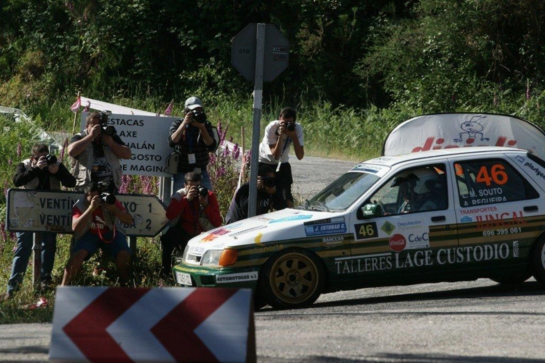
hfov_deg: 6.9
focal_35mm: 300
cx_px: 272
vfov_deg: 4.6
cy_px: 182
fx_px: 4542
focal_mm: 300
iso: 800
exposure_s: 1/1600
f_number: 9
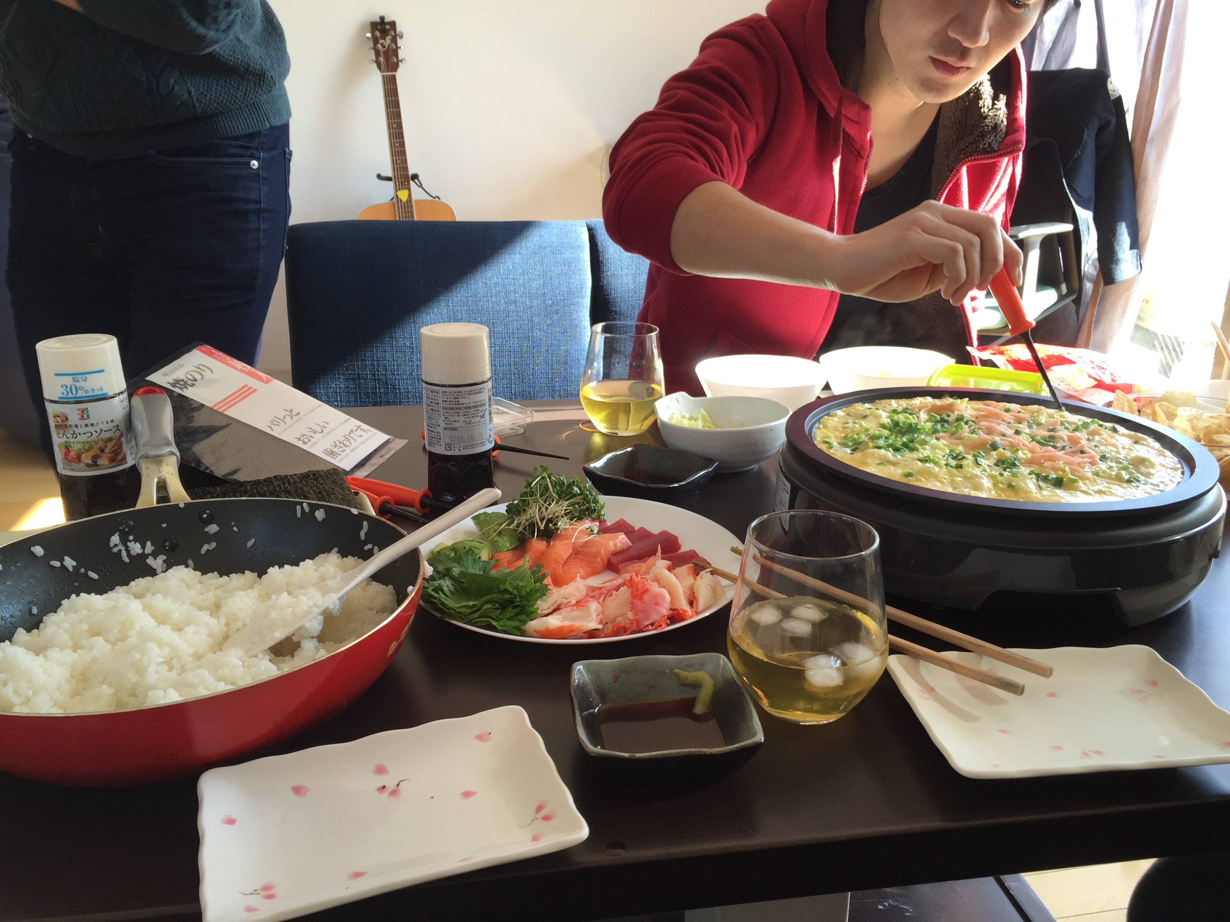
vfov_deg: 48.2
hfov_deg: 61.7
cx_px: 615
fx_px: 1030
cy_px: 461
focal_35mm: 29
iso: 40
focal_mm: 4.15
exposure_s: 1/60
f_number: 2.2
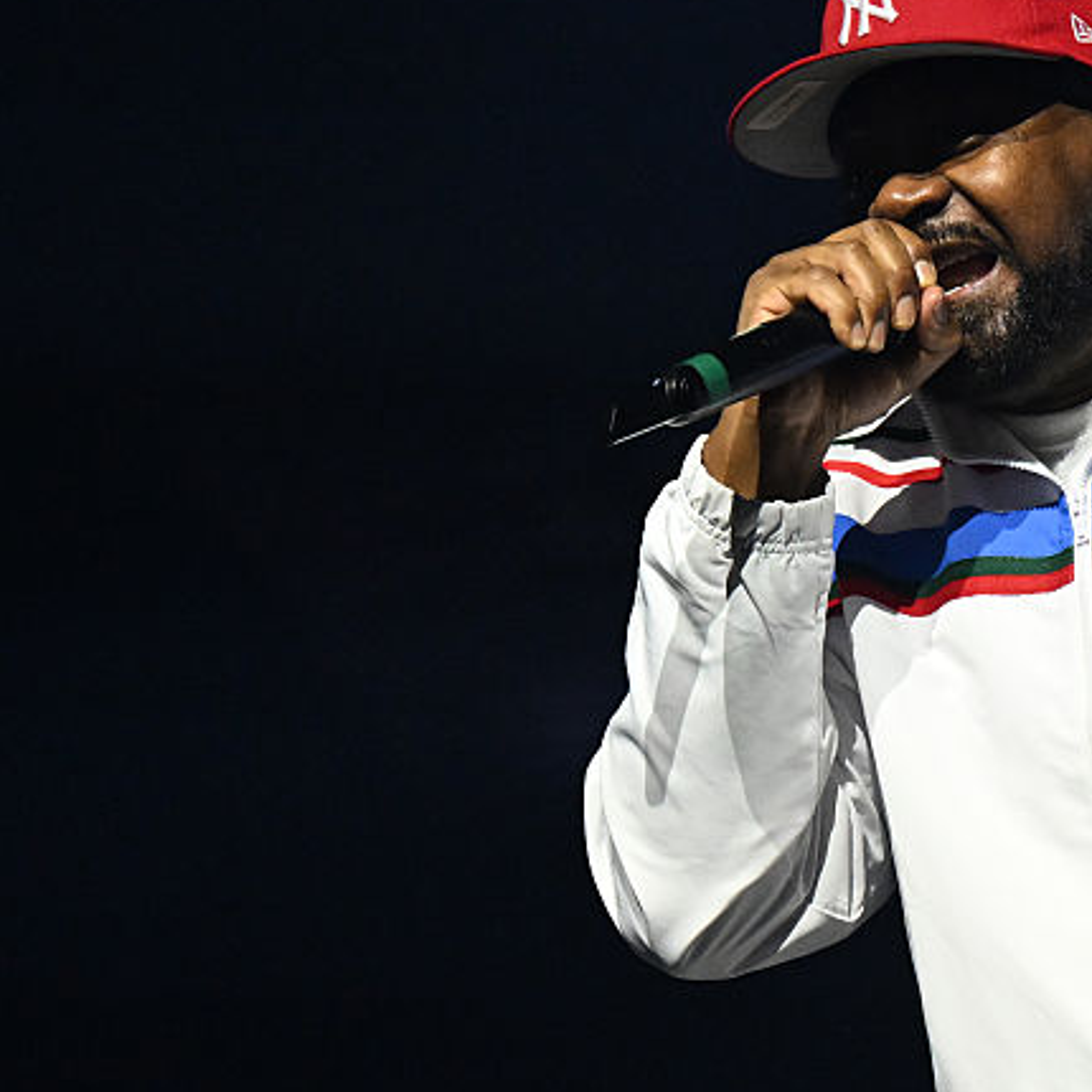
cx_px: 1074
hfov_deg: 5.5
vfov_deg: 5.5
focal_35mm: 318
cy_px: 625
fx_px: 11350
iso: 4000
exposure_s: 1/2500
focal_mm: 105
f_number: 2.8
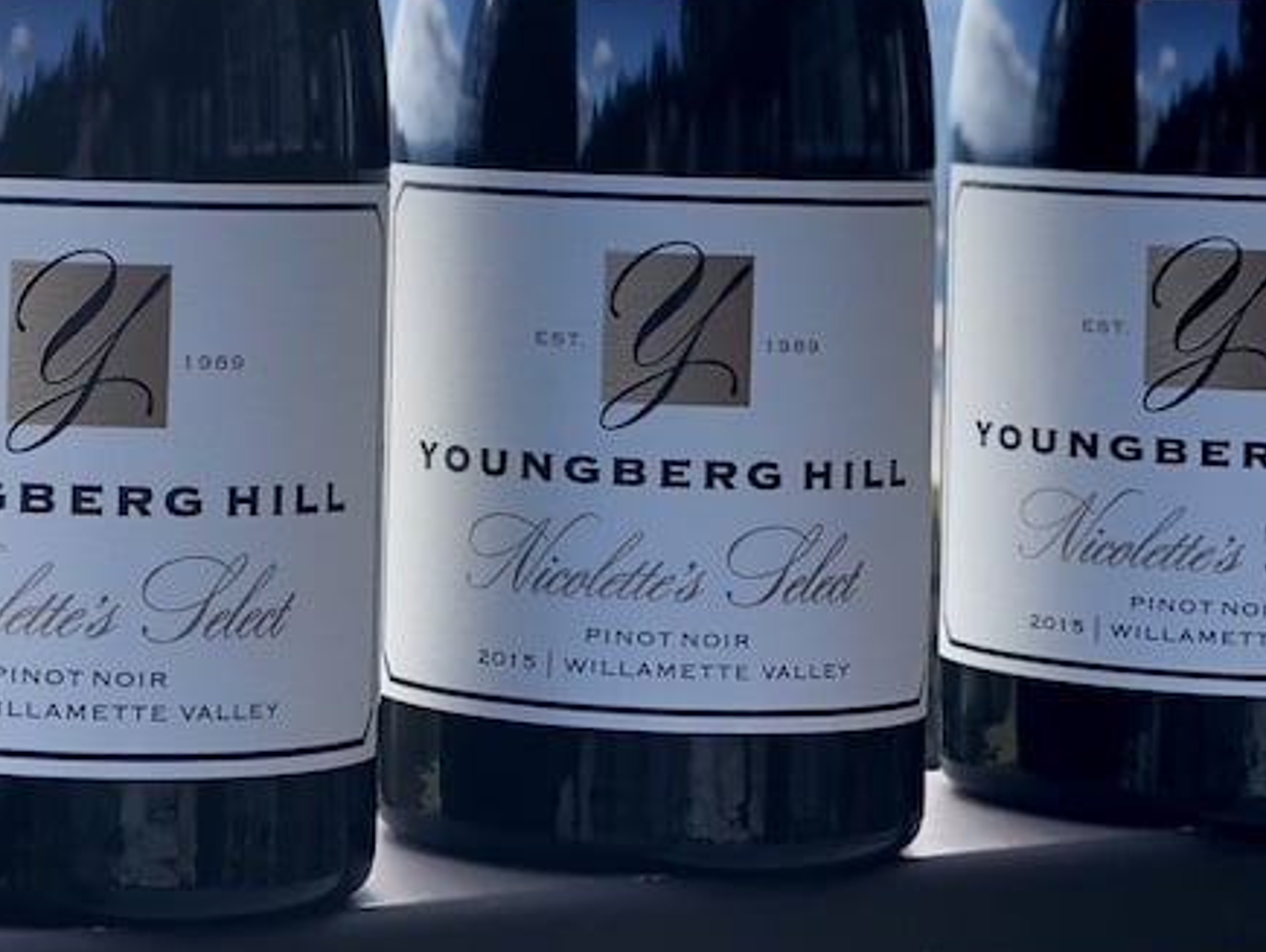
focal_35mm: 144
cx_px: -41
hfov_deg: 13.5
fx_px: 5271
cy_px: -4
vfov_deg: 10.2
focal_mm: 6.6
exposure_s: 1/150
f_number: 2.8
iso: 20
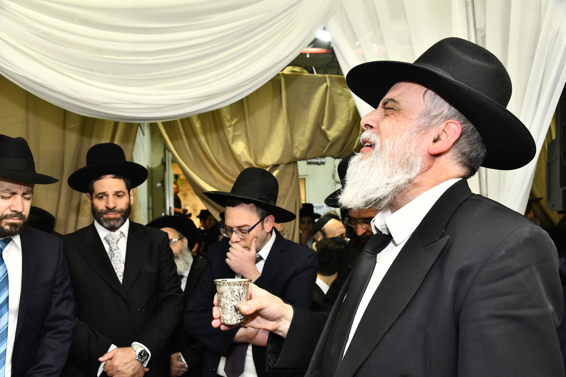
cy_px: 188
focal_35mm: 35
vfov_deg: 37.8
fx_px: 550
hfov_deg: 54.4
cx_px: 283
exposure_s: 1/100
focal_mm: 35
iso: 1250
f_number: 6.3
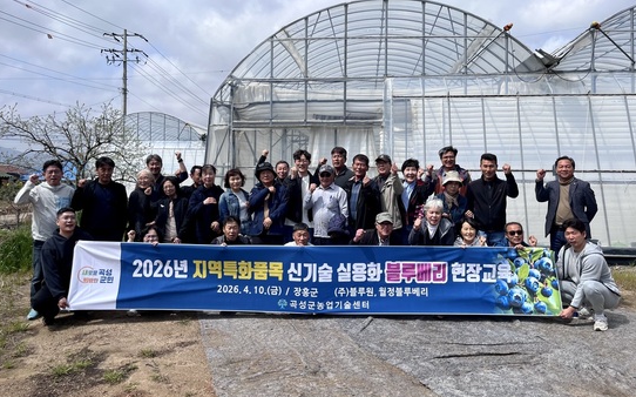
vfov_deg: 44.3
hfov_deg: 66.5
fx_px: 485
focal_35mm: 28
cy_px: 167
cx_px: 314
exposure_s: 1/4651
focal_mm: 5.1
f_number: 1.6
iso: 50
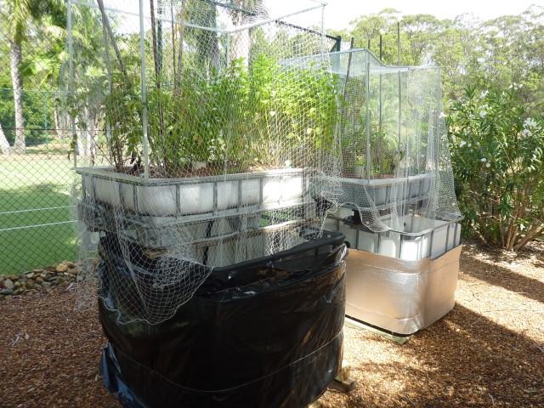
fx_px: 393
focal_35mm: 25
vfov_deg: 54.9
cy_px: 204
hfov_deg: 69.4
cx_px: 272
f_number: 4
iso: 80
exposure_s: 1/160
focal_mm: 4.1
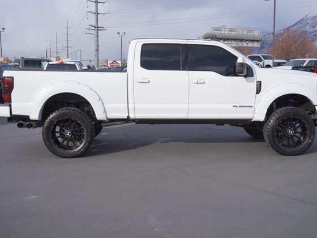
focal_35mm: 45
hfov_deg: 42.4
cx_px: 168
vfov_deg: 32.5
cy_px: 119
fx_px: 408
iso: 100
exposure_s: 1/400
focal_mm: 27
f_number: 5
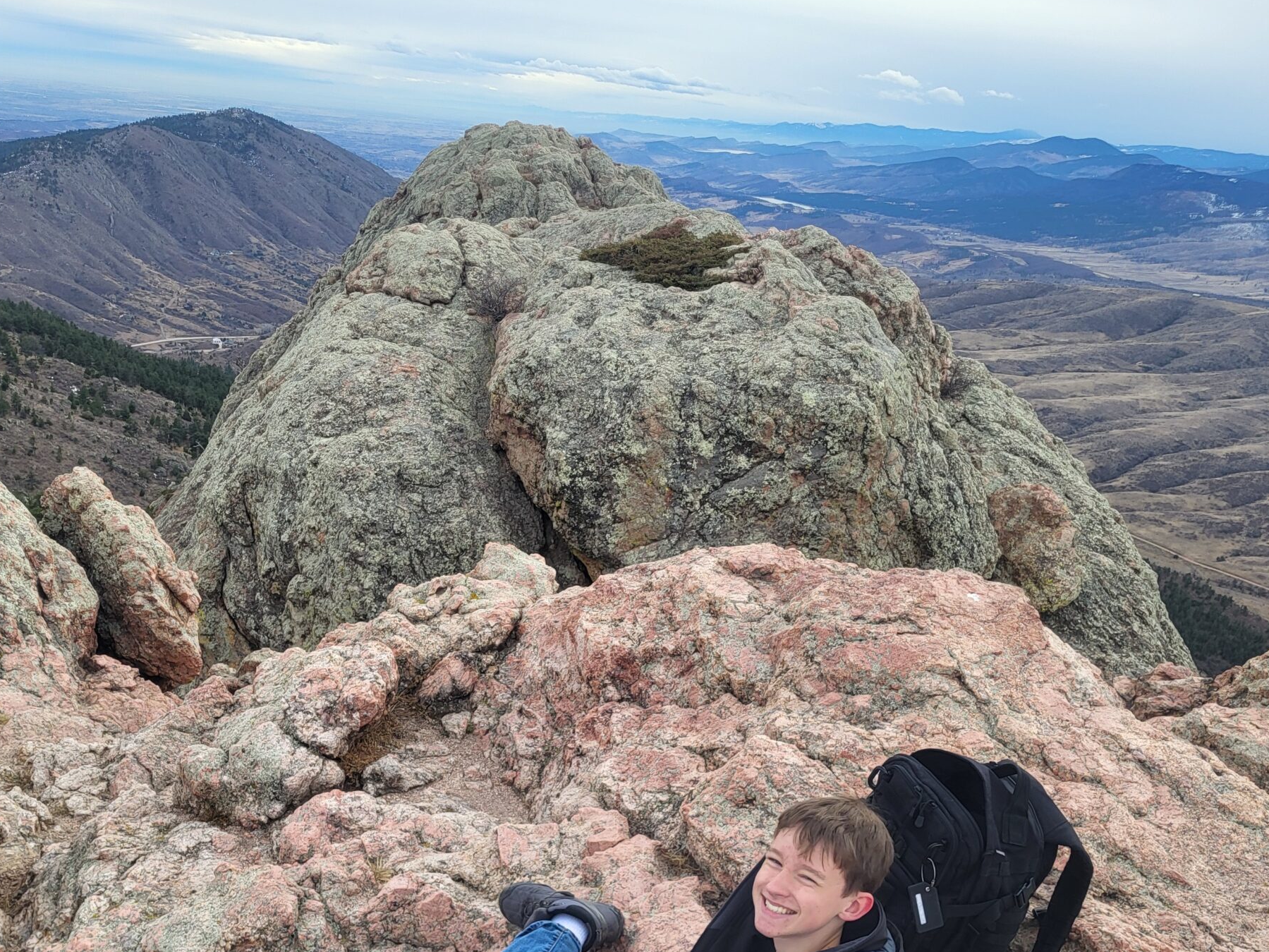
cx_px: 533
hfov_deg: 49.9
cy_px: 668
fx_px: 1356
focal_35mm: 37
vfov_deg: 38.0
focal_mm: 5.4
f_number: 1.8
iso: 40
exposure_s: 1/670
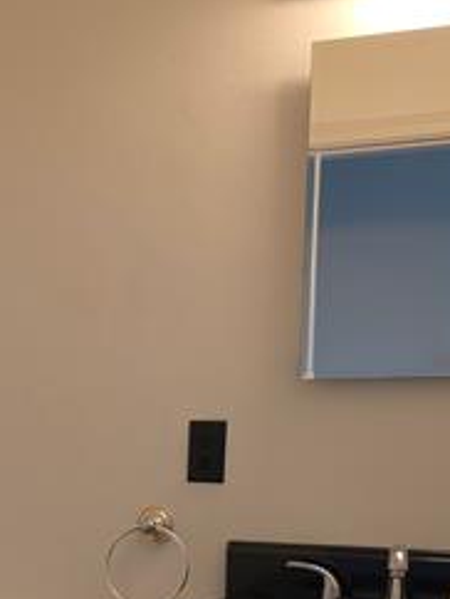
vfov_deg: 32.2
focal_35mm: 57
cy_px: 535
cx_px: 119
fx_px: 986
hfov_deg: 25.4
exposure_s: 1/60
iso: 160
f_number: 1.7
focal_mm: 6.3
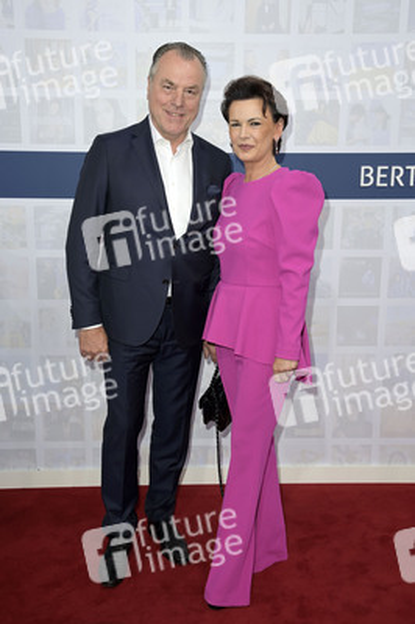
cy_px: 312
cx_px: 208
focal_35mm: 40
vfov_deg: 48.5
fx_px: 693
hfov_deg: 33.3
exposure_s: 1/200
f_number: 7.1
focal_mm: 40
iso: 640
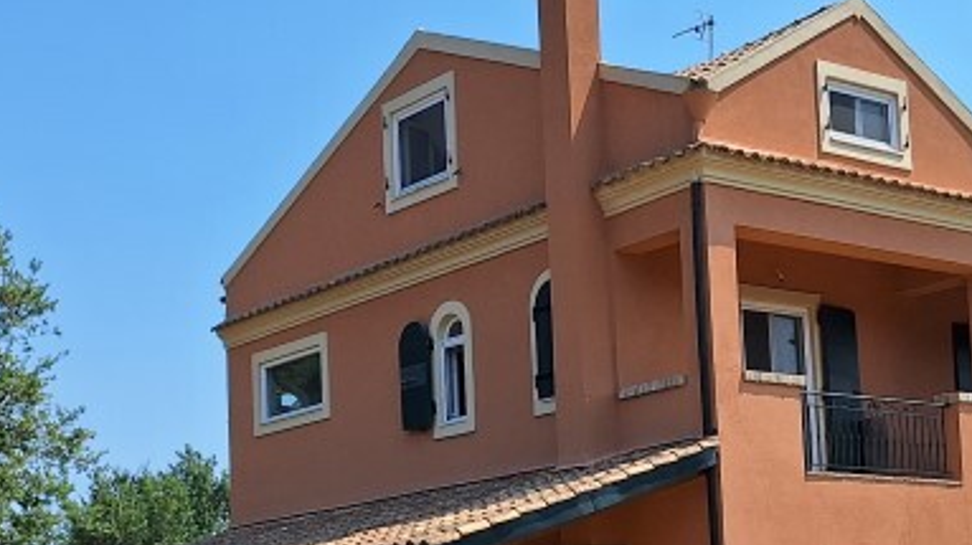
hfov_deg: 31.4
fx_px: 1726
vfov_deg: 17.8
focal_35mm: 67
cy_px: 464
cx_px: 470
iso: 40
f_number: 1.8
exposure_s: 1/4082
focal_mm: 5.54
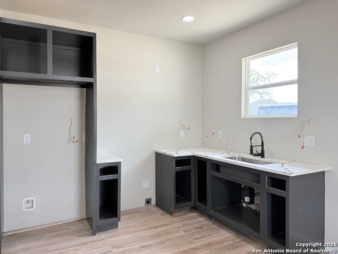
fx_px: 234
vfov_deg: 56.8
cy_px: 127
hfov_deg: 71.6
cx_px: 169
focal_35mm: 24
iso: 100
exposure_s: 1/120
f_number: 1.78
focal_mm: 6.76
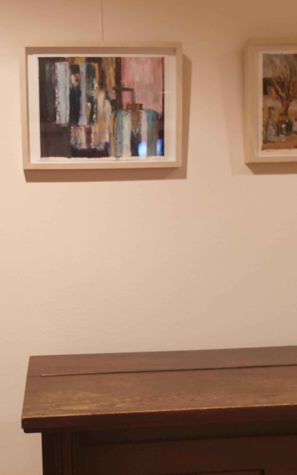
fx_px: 479
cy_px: 237
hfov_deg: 34.0
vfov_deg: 52.7
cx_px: 88
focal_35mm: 37
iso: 160
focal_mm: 4.3
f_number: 2.4
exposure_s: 1/50
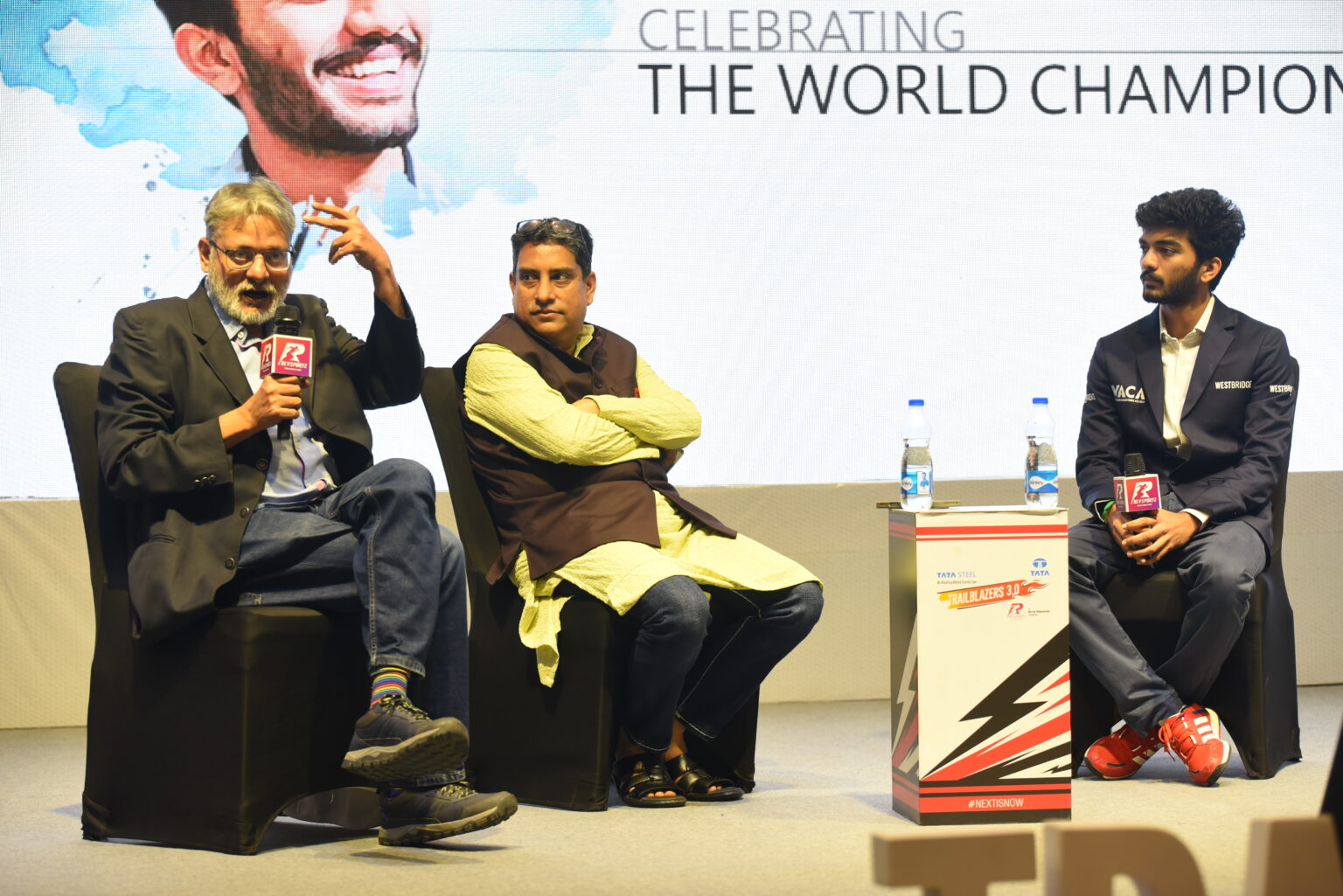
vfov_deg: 10.2
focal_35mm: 135
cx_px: 672
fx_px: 5037
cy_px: 448
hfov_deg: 15.2
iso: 640
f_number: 3.5
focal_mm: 135
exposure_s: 1/160
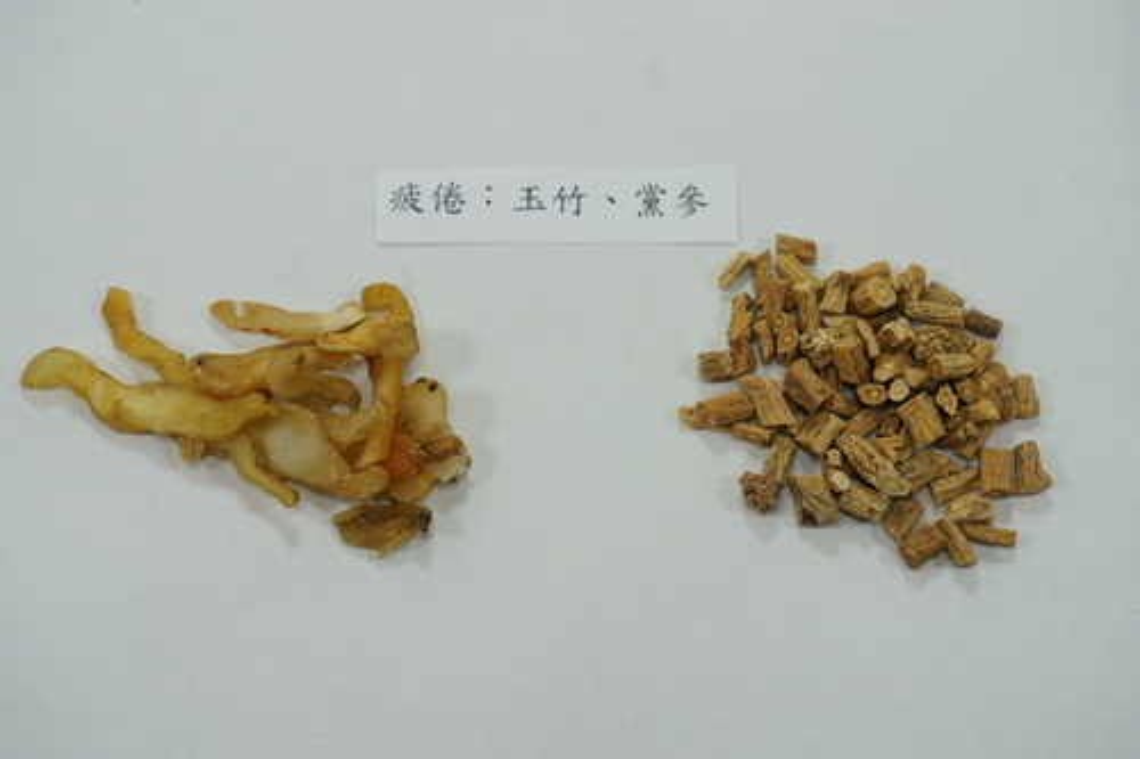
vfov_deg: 19.4
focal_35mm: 70
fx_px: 2216
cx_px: 570
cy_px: 380
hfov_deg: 28.9
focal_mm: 70
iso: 640
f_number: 4
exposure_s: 1/160
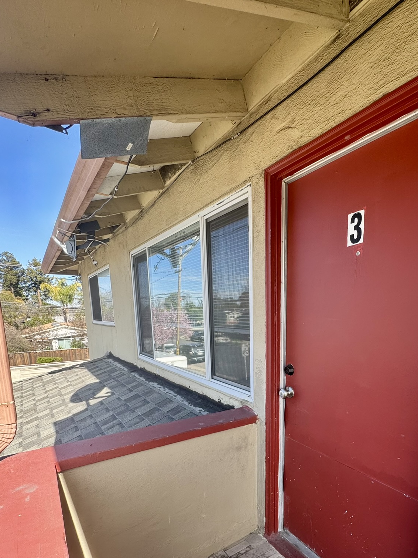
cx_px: 257
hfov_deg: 67.8
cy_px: 372
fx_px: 306
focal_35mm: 19
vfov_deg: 81.8
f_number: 2.2
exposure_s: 1/230
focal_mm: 2.22
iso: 40
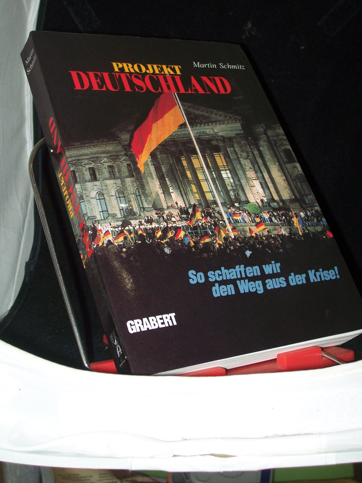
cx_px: 181
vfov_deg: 36.2
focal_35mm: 53
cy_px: 242
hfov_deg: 27.5
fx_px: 739
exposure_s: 1/80
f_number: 3.2
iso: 80
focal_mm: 8.7
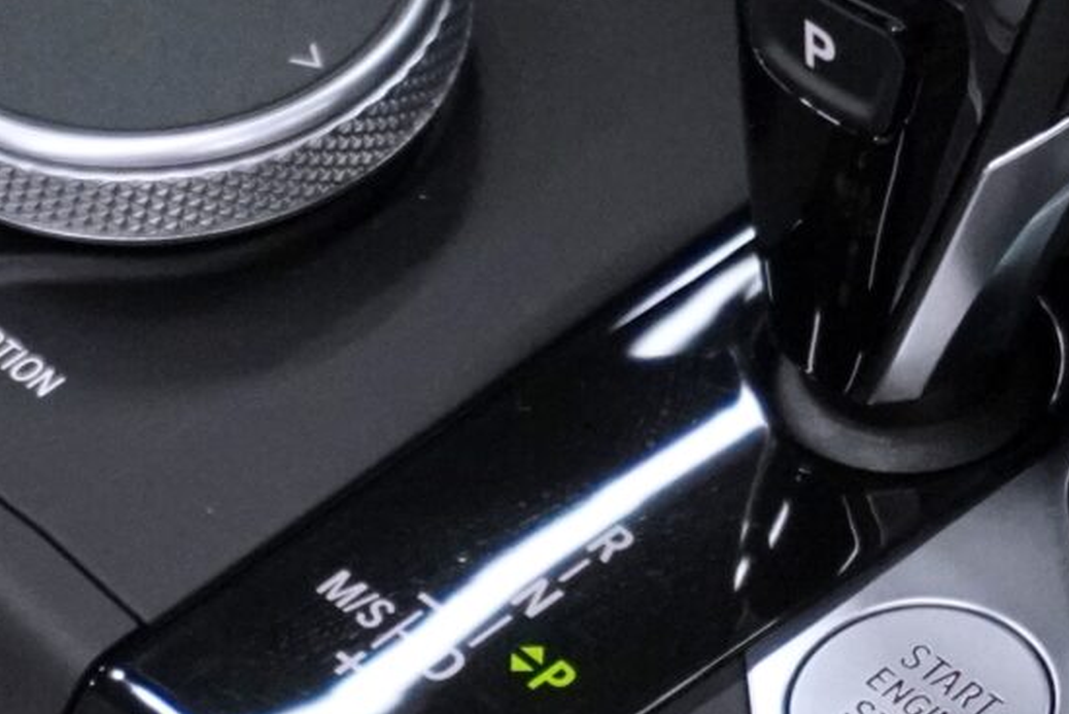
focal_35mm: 349
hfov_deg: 5.9
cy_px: 493
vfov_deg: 3.9
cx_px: 301
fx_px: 10365
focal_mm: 50
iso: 4000
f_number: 5.6
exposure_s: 1/160
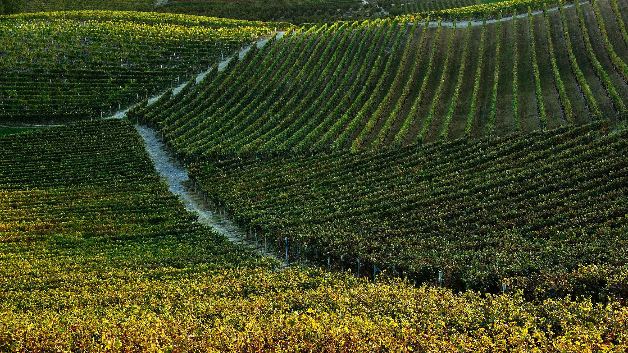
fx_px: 925
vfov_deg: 21.6
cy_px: 199
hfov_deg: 37.5
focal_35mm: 56
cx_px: 315
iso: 200
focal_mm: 35
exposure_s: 1/30
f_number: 8
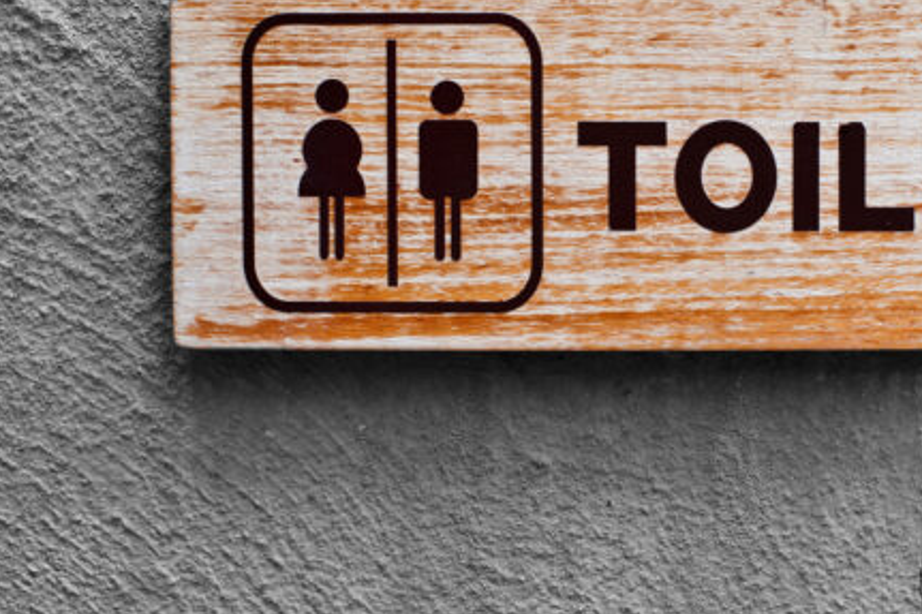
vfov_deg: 15.3
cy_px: 153
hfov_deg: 22.7
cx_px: 640
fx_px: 2278
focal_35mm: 89
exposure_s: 1/80
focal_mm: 50
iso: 400
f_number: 5.6
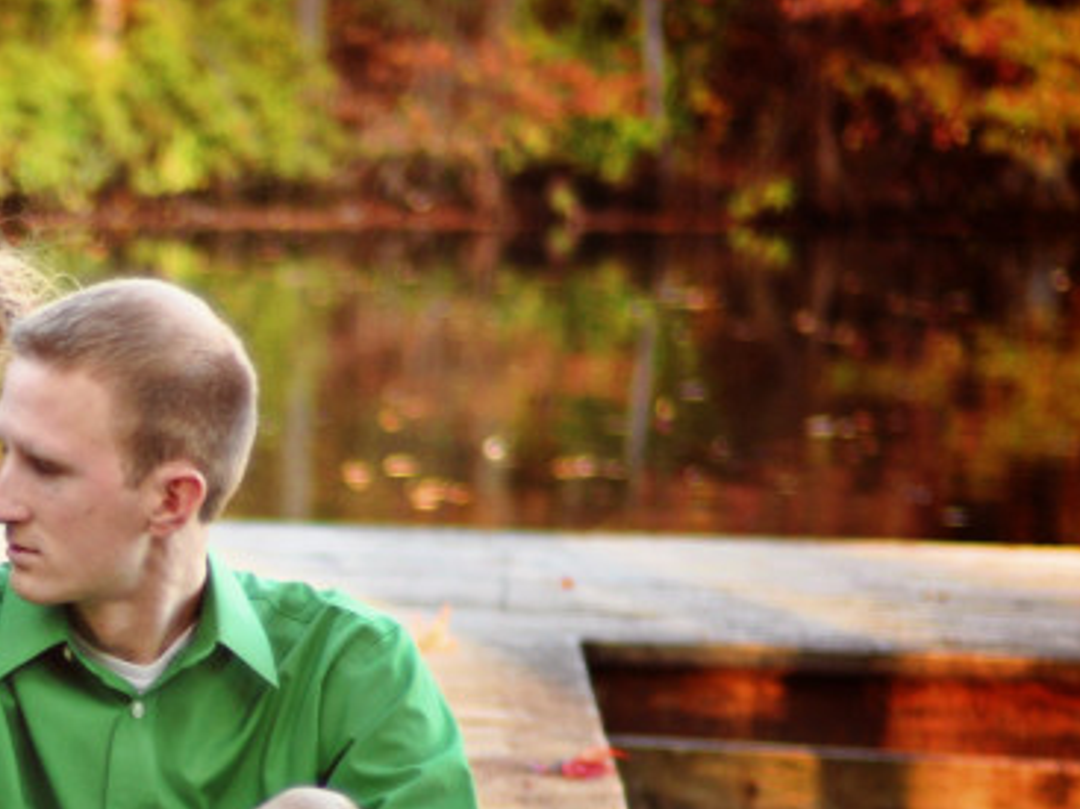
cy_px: 753
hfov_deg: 9.7
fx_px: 6269
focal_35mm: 201
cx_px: -262
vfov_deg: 7.4
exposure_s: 1/200
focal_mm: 50
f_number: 1.8
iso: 200
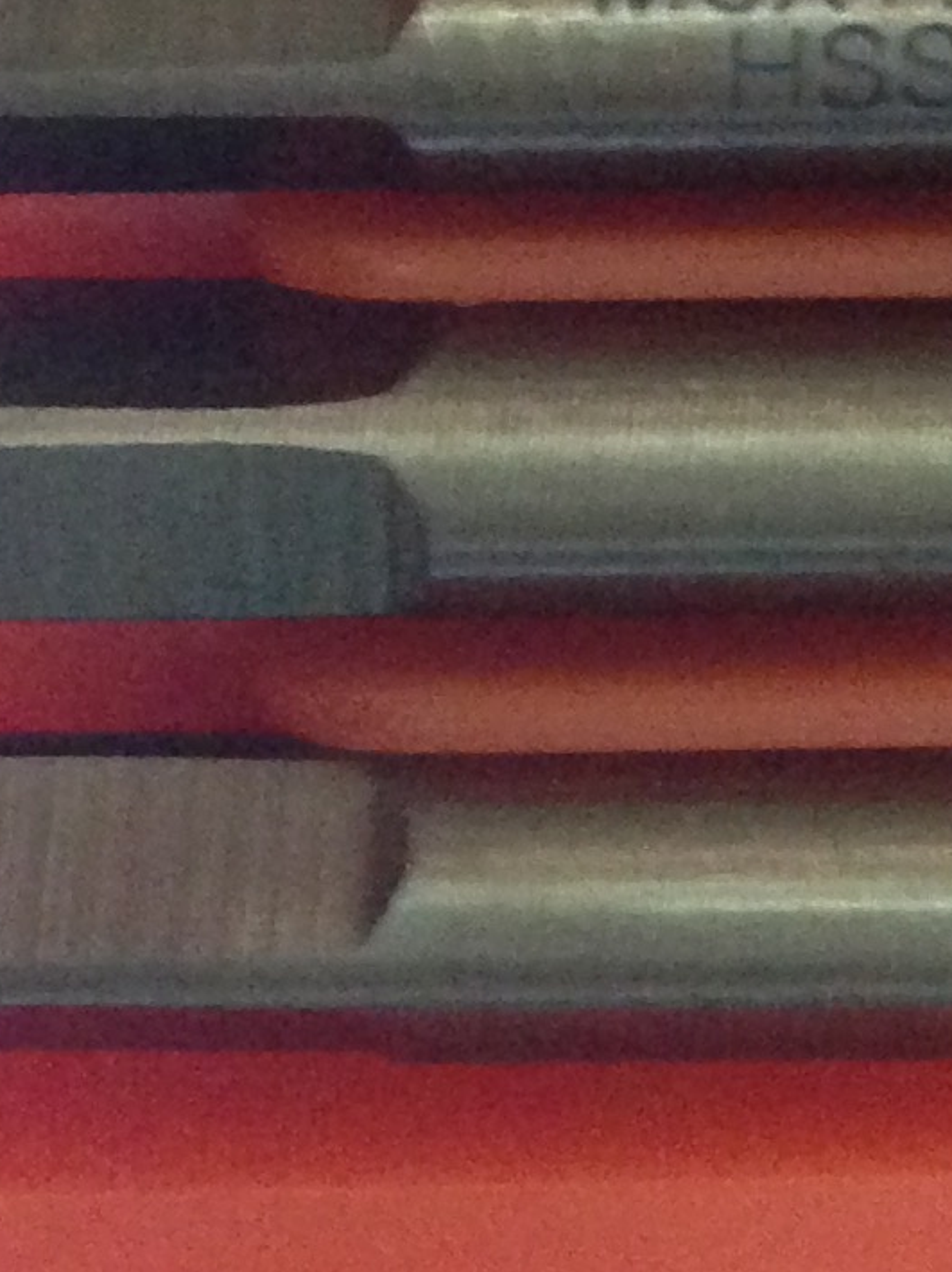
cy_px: -664
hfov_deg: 9.3
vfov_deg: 12.3
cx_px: 1651
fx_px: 5579
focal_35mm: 152
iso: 400
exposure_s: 1/15
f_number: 2.4
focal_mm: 4.12
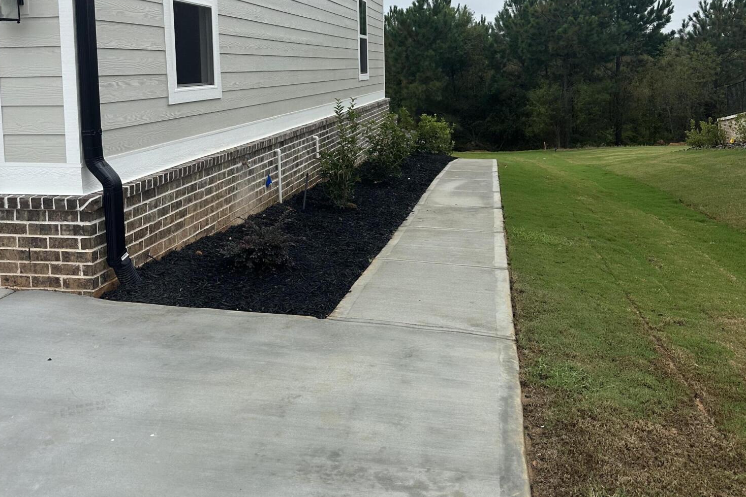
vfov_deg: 38.1
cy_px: 135
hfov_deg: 55.8
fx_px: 705
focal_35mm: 34
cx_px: 368
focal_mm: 6.86
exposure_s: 1/1664
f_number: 1.78
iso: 80
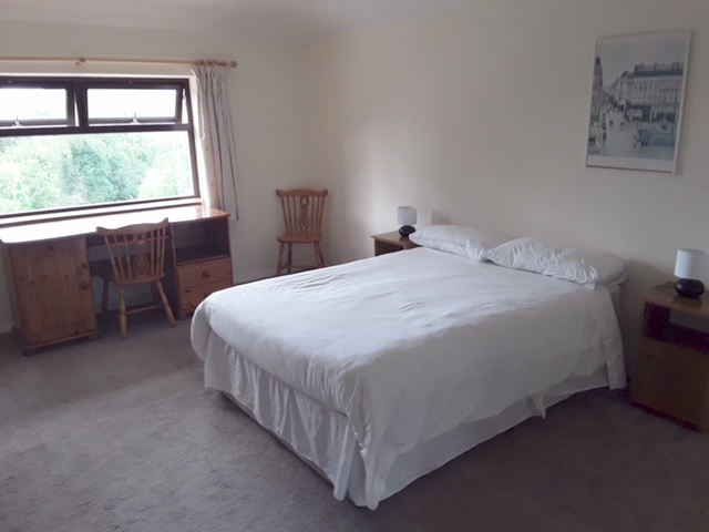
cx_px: 354
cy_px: 266
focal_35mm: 27
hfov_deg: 65.3
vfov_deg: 51.4
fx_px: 553
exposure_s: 1/40
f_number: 1.9
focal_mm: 2.91
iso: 50
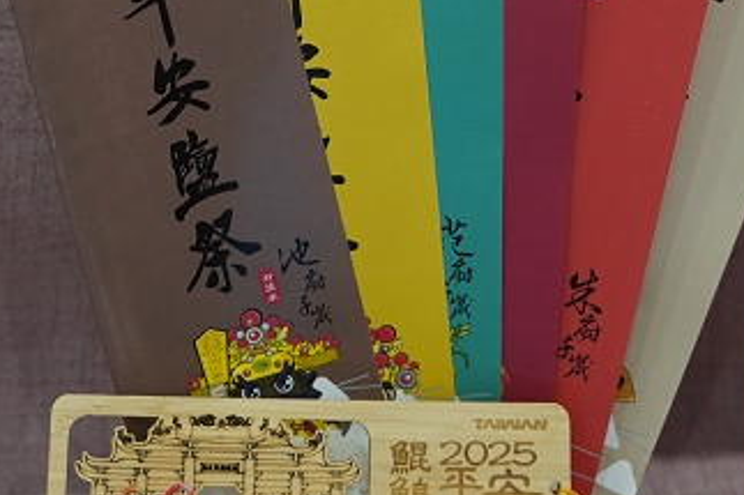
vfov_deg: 12.3
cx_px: 424
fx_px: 2148
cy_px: -341
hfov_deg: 19.6
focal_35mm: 104
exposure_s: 1/160
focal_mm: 28
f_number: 3.2
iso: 1600
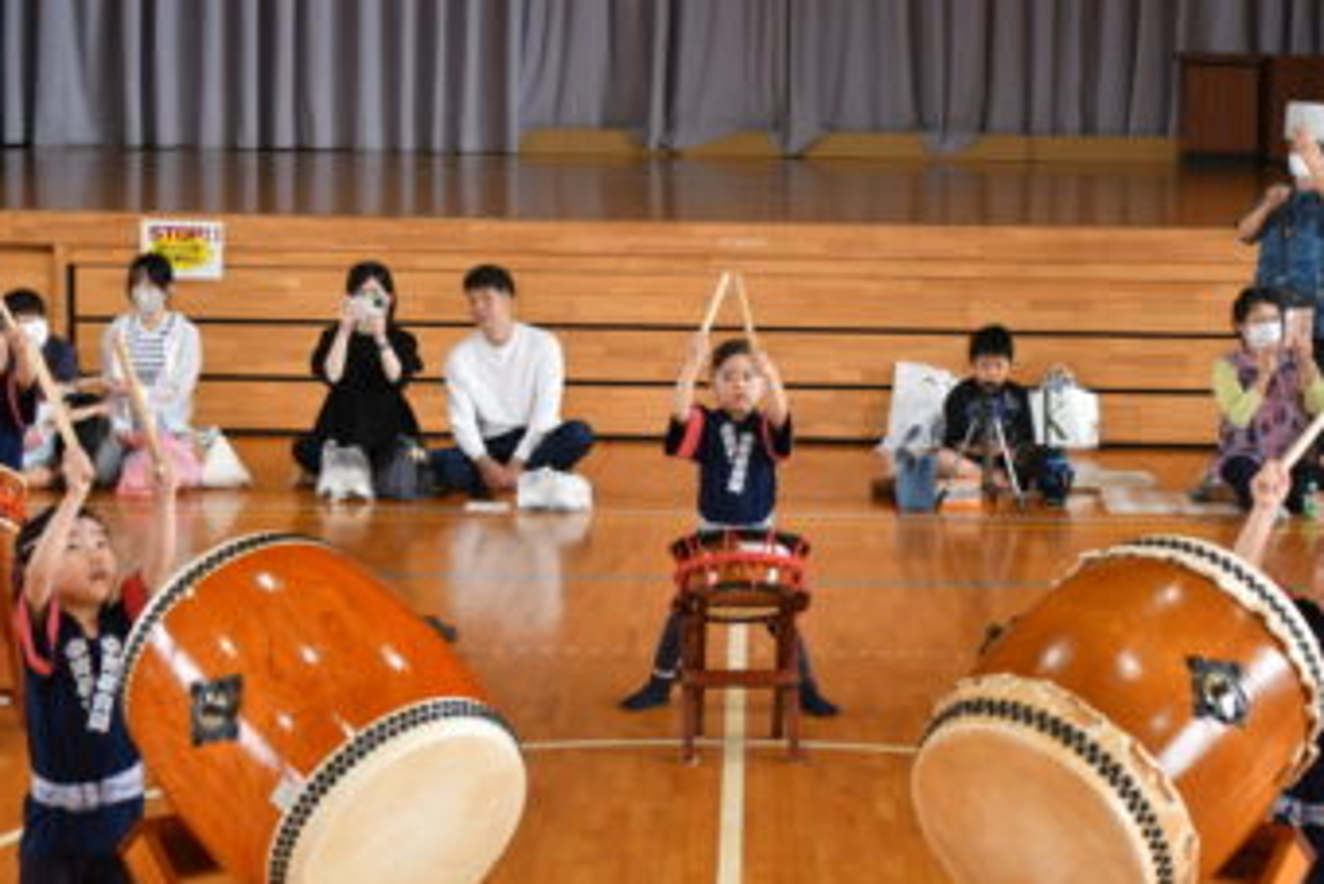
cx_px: 742
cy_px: 387
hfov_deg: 21.7
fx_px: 3458
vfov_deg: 14.6
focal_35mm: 94
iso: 800
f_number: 4
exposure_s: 1/200
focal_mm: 32
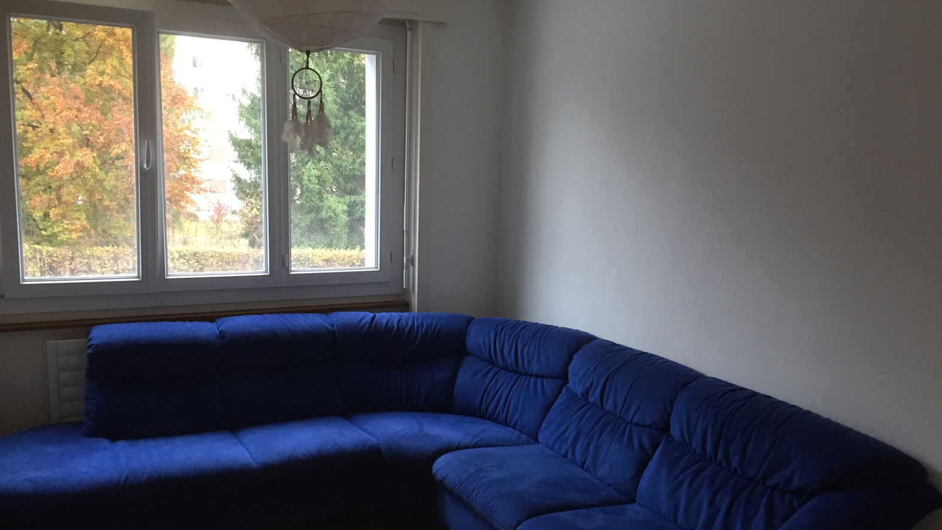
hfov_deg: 61.0
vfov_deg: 36.6
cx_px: 469
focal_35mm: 32
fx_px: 799
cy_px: 294
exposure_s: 1/33
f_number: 2.2
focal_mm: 4.15
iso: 160
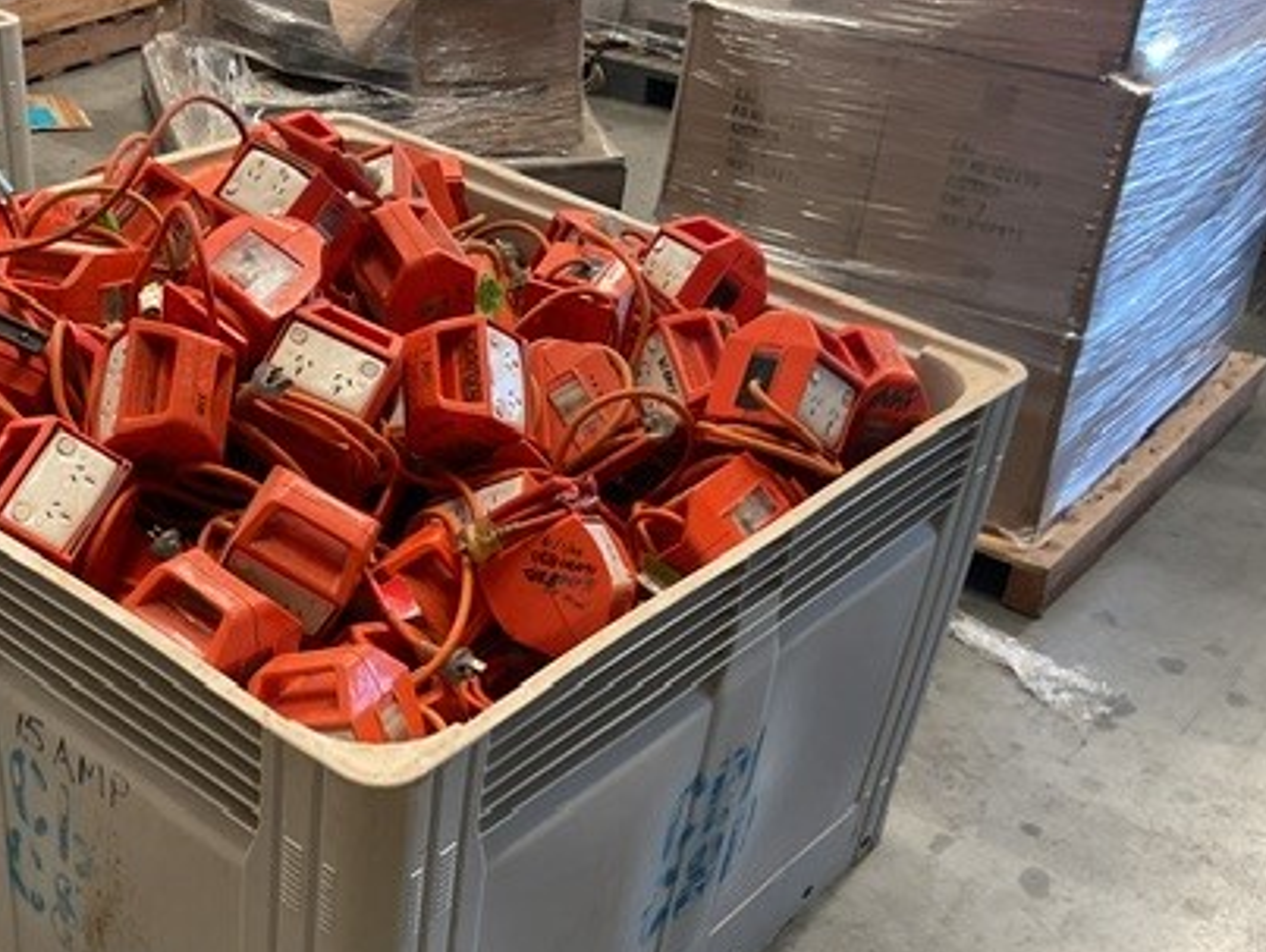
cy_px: 685
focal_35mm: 46
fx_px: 1684
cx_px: 393
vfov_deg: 31.1
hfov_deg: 40.5
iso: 64
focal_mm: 3
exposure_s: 1/50
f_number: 1.8
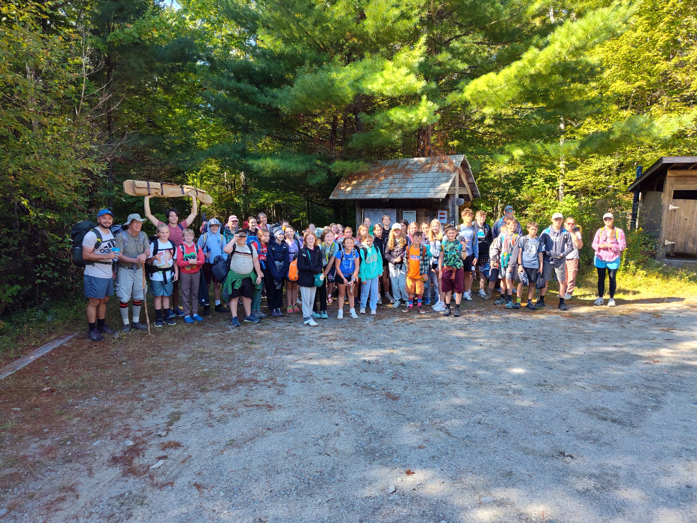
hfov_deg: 73.9
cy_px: 262
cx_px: 348
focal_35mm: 23
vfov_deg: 58.9
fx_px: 463
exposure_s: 1/200
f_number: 1.8
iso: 114
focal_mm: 5.56
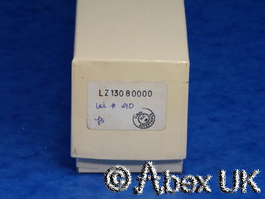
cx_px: 132
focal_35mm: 240
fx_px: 1837
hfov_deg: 8.2
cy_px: 100
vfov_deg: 6.2
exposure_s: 1/10
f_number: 18
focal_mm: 120
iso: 800
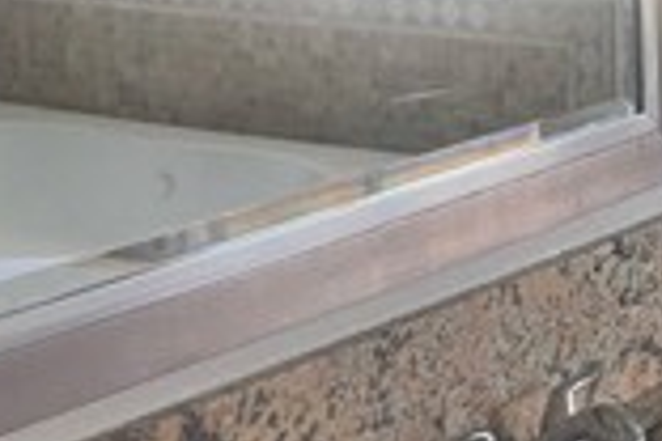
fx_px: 2041
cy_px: -30
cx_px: 895
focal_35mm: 111
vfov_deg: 12.2
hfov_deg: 17.2
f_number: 1.8
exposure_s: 1/86
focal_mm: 4.25
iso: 125
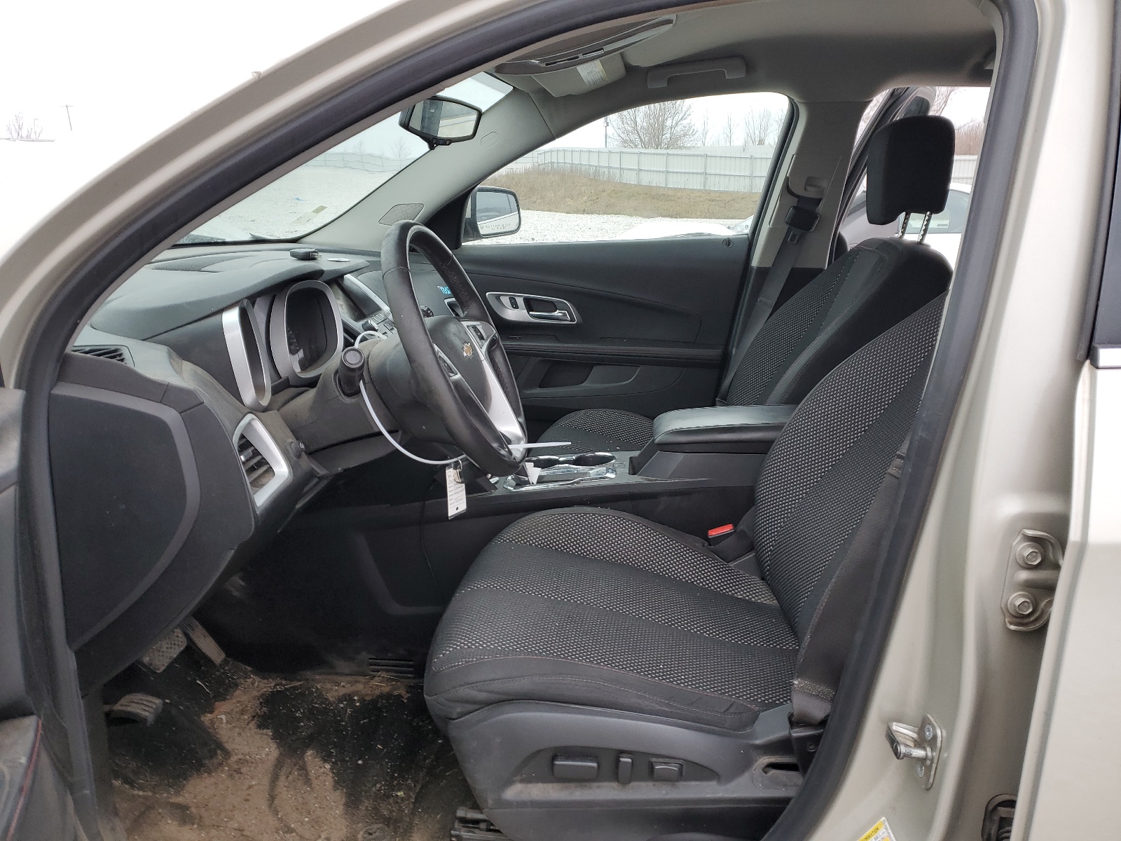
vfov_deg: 53.1
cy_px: 420
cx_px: 560
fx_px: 842
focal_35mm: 26
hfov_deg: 67.3
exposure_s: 1/60.2
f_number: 1.5
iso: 50
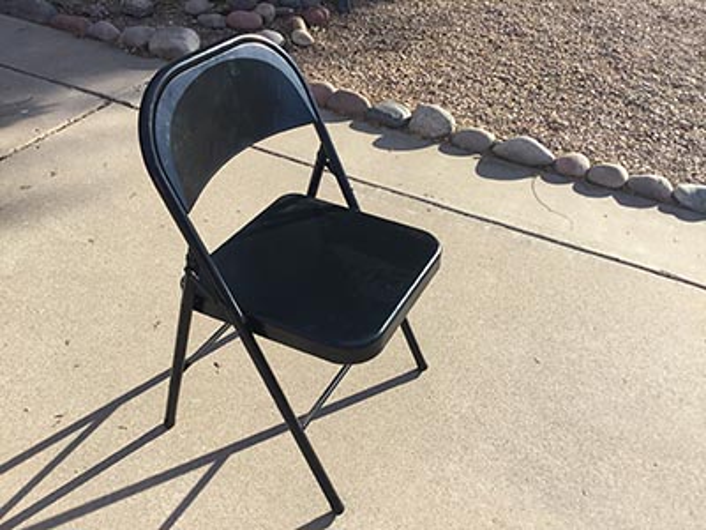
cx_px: 353
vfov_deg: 45.4
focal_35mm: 31
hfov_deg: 58.4
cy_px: 265
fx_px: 632
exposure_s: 1/684
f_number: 2.4
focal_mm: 3.3
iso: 25
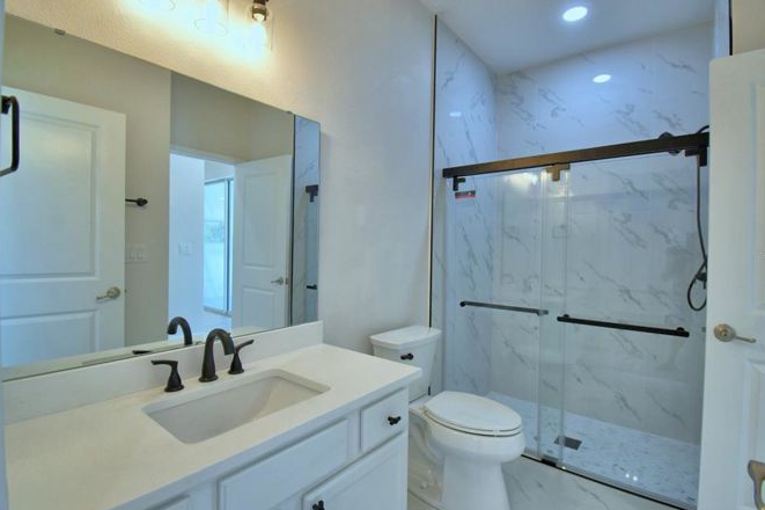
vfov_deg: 73.7
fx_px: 340
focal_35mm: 16
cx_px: 392
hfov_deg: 96.7
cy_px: 254
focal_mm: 10
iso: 400
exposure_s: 1/125
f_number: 4.5
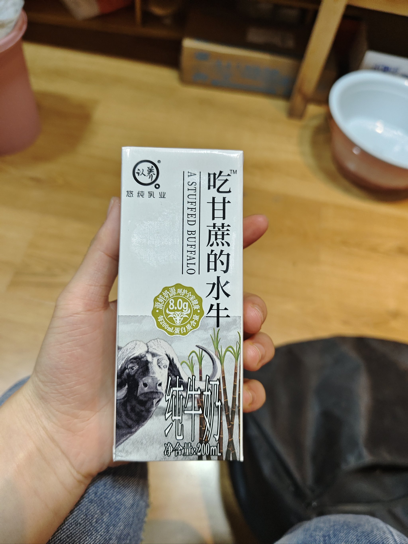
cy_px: 272
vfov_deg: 73.9
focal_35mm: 23
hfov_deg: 58.9
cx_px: 204
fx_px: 361
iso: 1080
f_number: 1.88
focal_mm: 5.56
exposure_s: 1/50.3
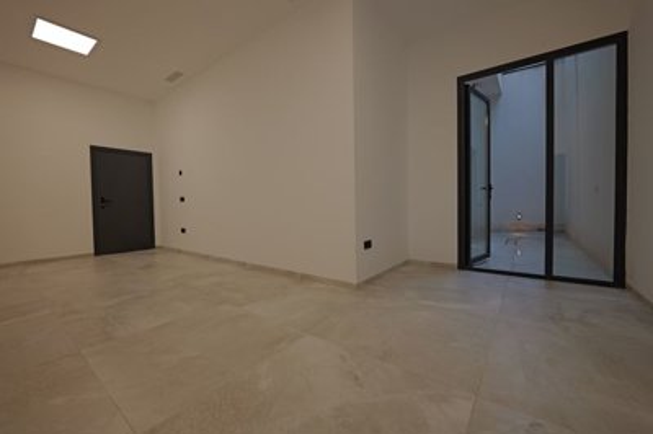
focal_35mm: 14
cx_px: 326
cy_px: 217
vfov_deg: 81.1
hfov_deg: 104.3
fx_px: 254
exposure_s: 1/100
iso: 400
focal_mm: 14
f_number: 4
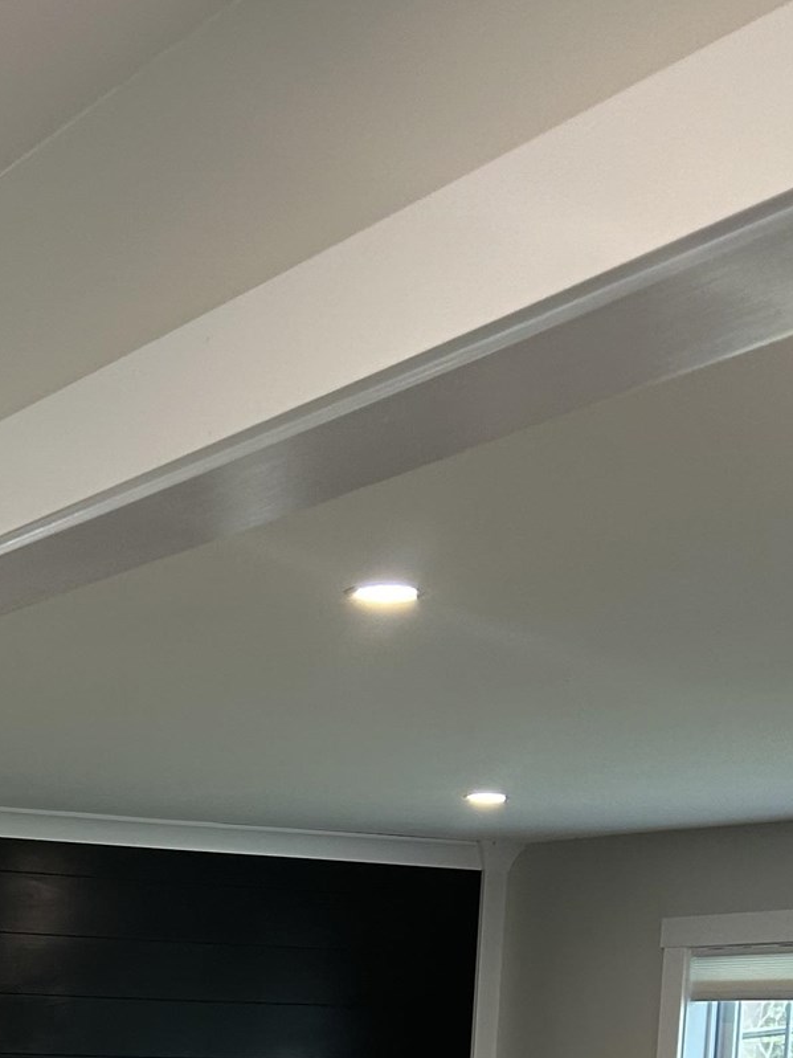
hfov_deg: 19.1
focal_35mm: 75
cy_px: 1345
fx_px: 2291
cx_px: 12
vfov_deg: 23.3
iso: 100
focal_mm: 5.7
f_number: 1.5
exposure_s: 1/120
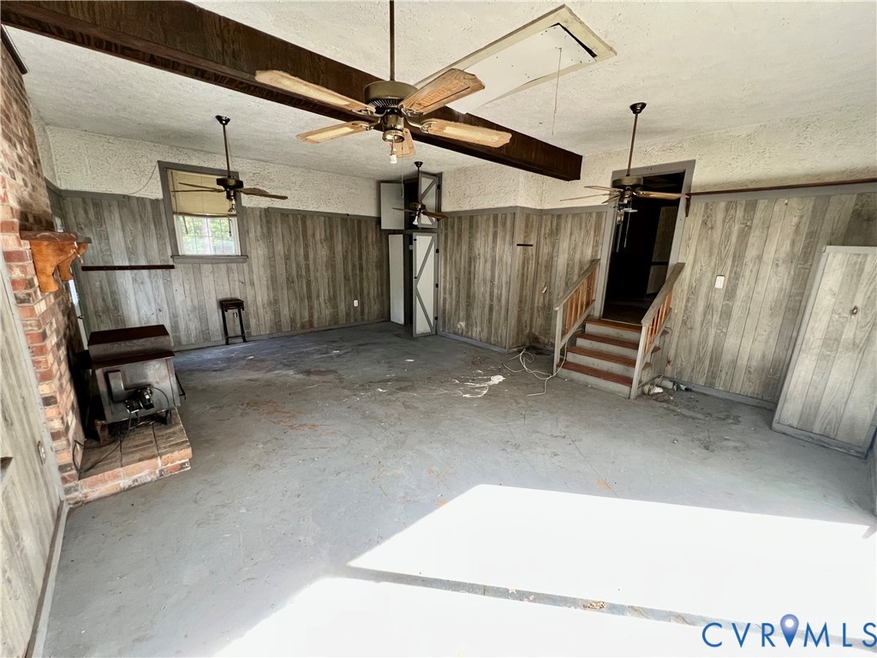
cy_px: 329
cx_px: 438
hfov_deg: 106.2
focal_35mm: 13
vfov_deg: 89.9
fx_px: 329
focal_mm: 1.57
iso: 250
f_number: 1.8
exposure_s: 1/69
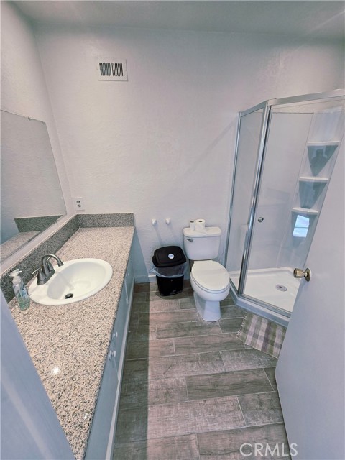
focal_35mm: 13
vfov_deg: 106.2
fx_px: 173
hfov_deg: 89.9
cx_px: 172
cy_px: 230
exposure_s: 1/60.2
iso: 100
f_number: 2.2
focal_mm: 2.2
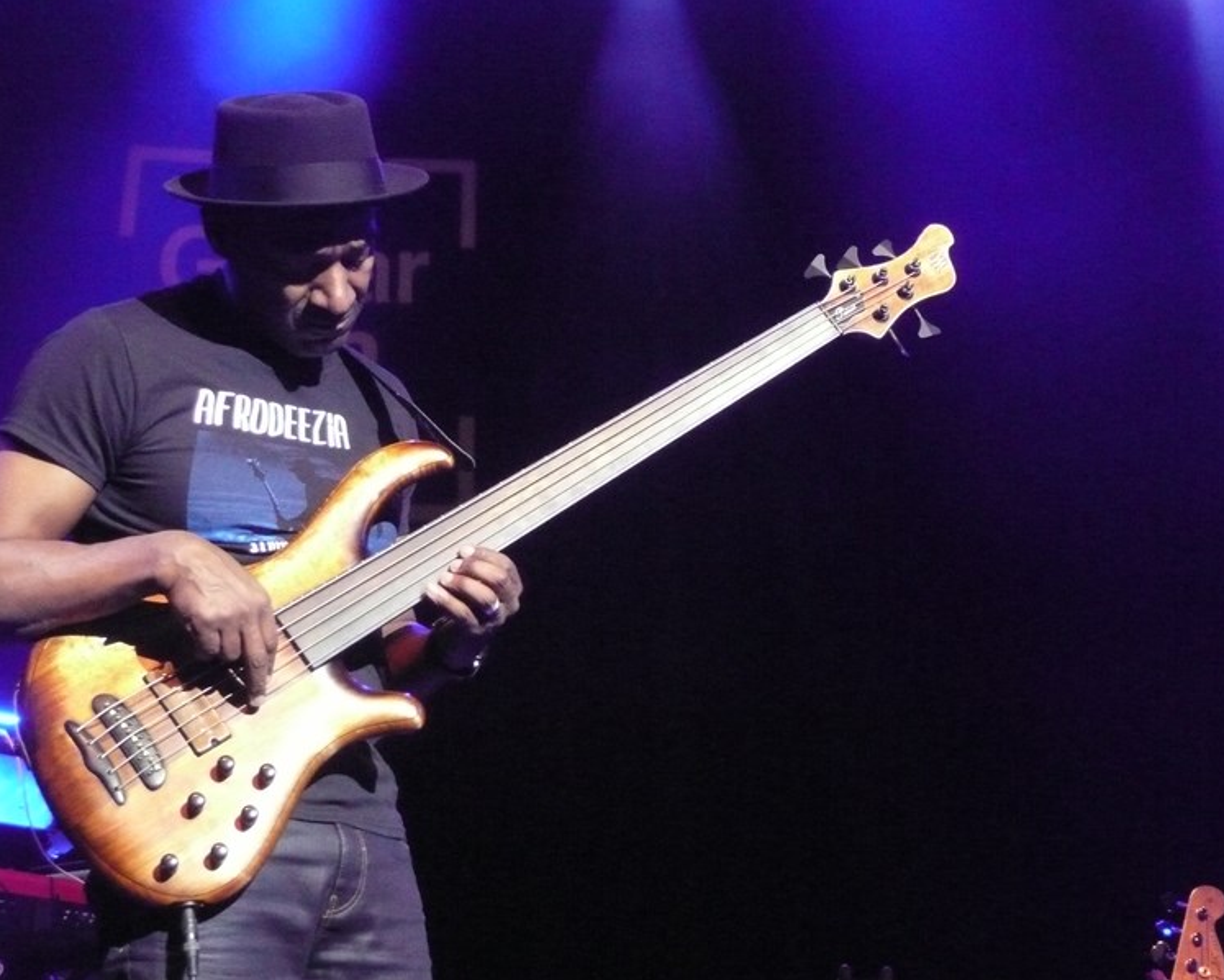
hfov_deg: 20.6
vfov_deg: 16.5
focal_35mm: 93
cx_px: 590
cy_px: 490
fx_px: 3370
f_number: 4.7
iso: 800
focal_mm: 14.7
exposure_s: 1/30
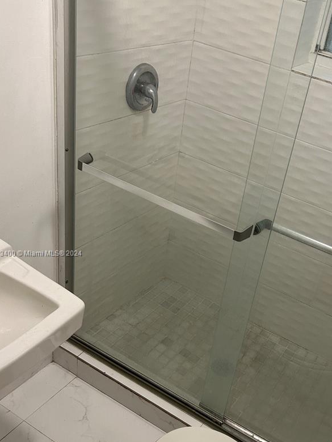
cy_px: 254
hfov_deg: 35.4
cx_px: 233
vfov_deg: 46.7
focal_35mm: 40
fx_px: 512
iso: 125
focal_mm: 5.7
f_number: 1.5
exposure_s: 1/120
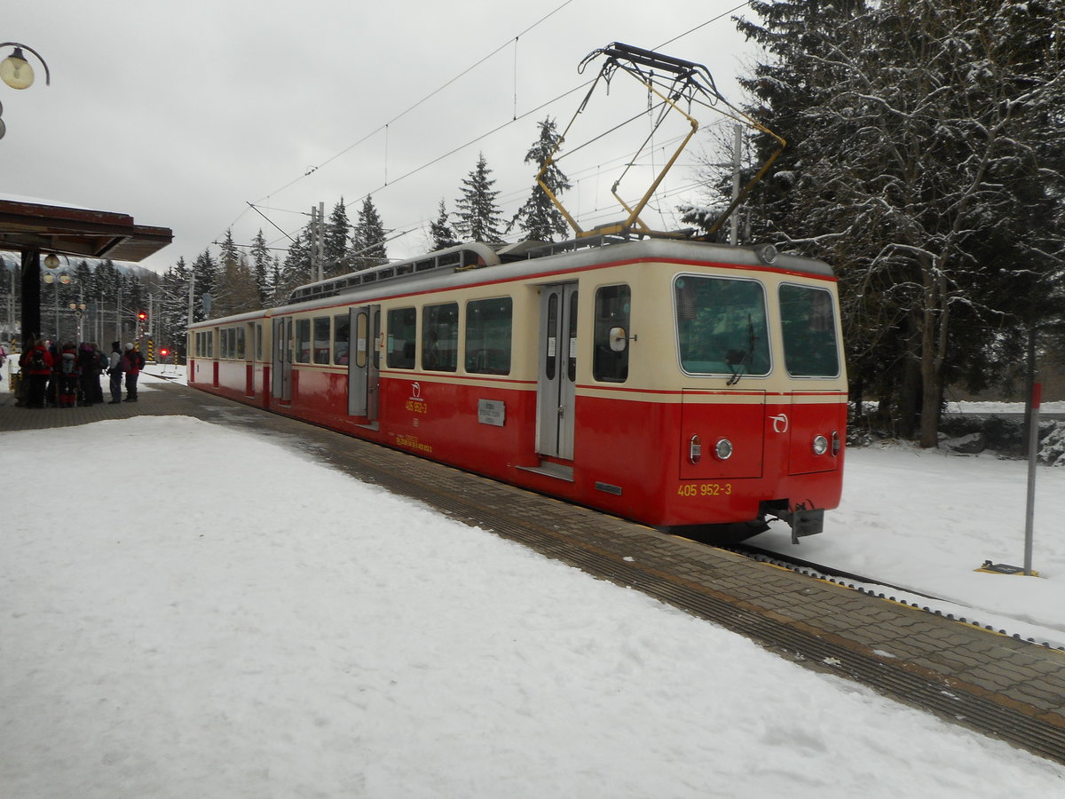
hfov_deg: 69.4
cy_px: 400
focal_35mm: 25
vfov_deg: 54.9
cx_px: 532
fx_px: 769
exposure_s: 1/160
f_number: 3.7
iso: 80
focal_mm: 4.5
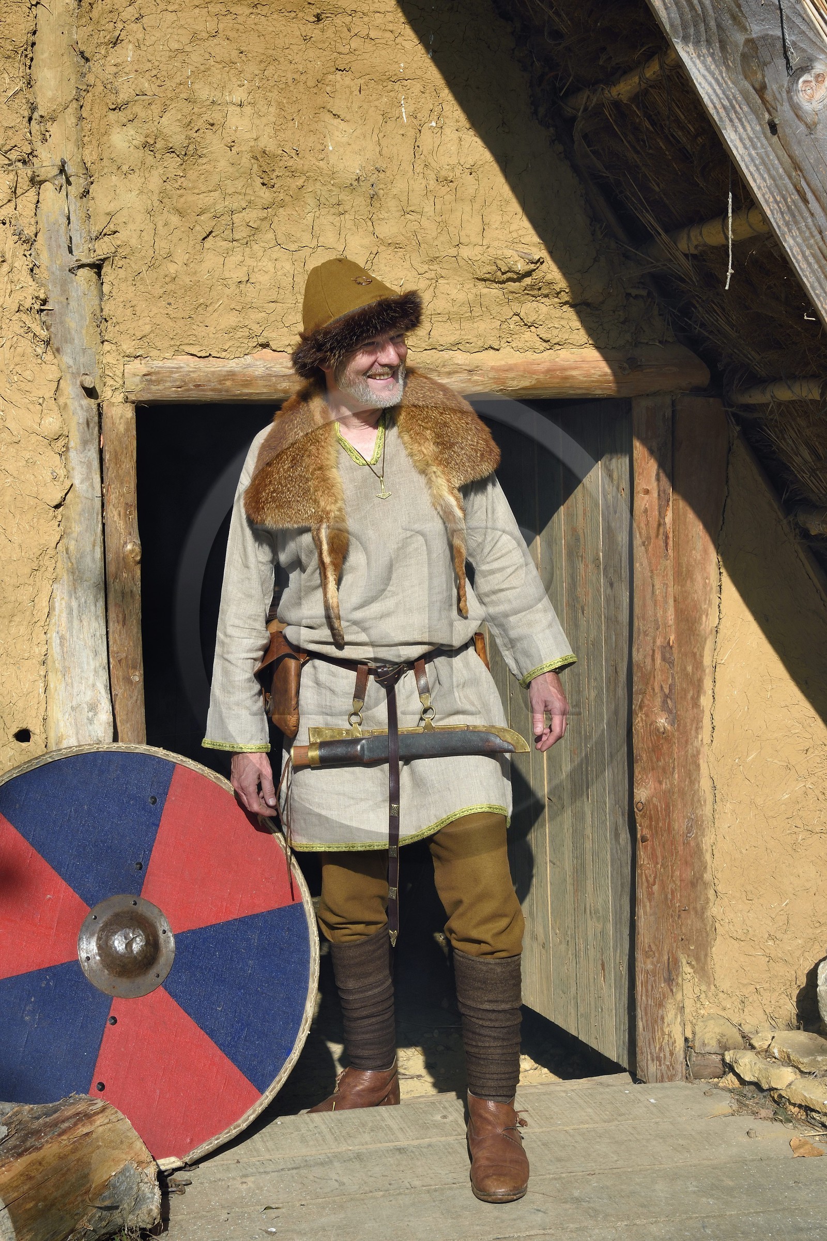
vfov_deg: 39.6
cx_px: 414
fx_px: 1723
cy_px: 620
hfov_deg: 27.0
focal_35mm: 50
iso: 400
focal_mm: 50
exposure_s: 1/320
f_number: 16
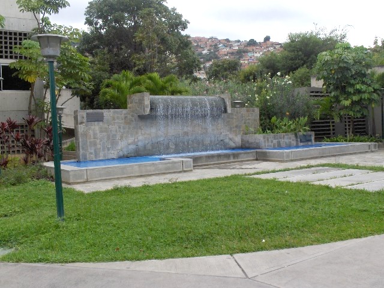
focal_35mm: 37
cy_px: 144
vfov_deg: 38.7
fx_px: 410
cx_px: 192
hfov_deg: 50.1
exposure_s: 1/172
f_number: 6.5
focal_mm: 6.11
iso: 100
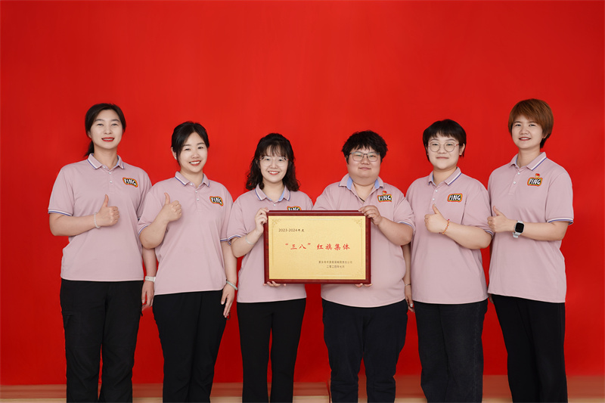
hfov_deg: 38.2
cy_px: 202
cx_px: 302
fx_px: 874
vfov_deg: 26.0
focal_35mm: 52
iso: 100
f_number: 10
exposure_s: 1/160
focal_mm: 52
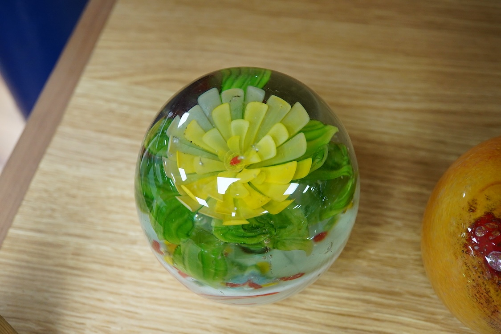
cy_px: 167
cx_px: 250
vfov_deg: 29.9
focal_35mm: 45
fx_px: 626
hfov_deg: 43.6
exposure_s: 1/160
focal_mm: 30
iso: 2500
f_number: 7.1
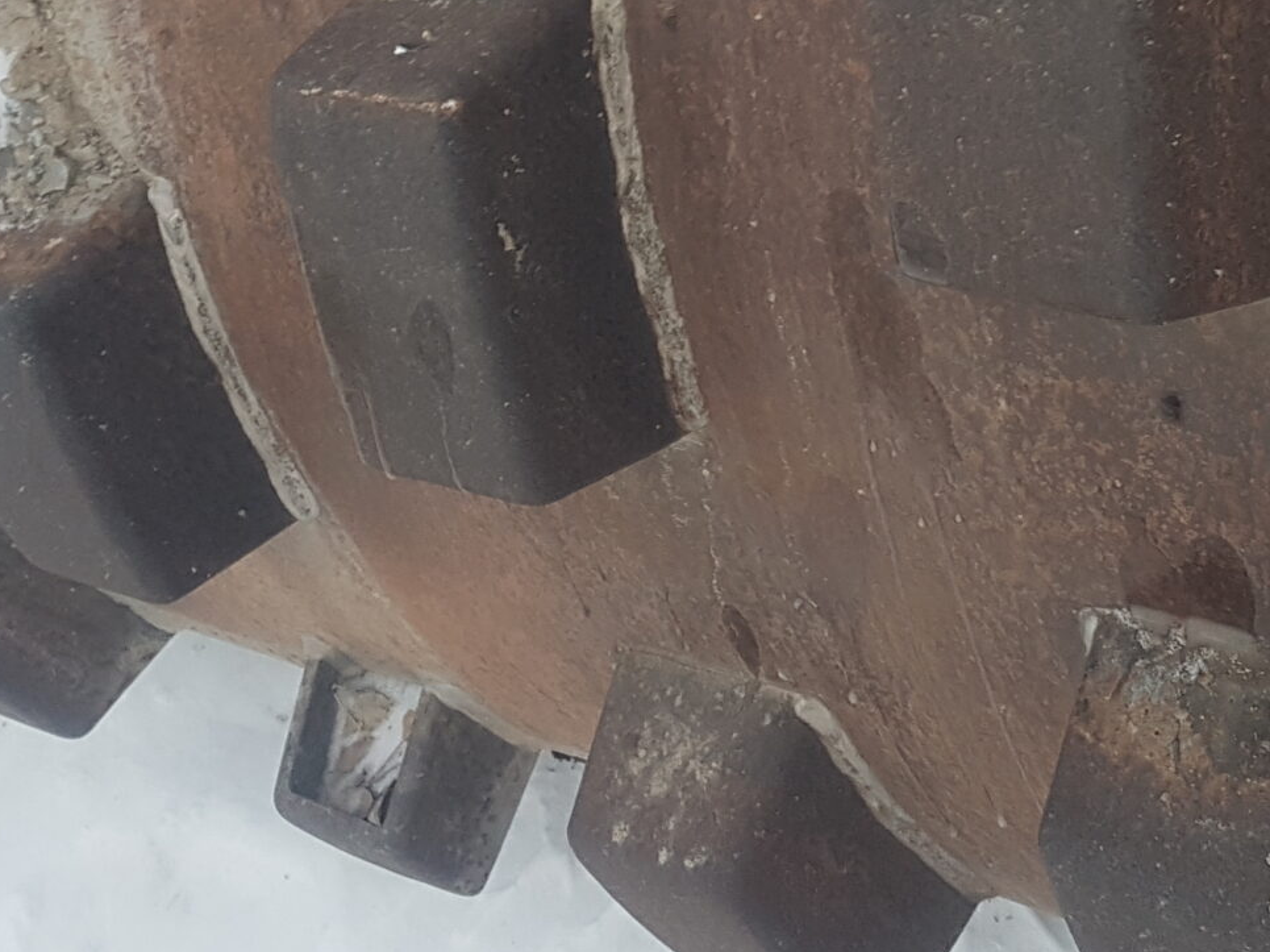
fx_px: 2531
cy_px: 8
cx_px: 807
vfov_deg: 20.6
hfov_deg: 28.1
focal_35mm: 69
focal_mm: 4.2
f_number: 1.7
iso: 64
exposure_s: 1/50
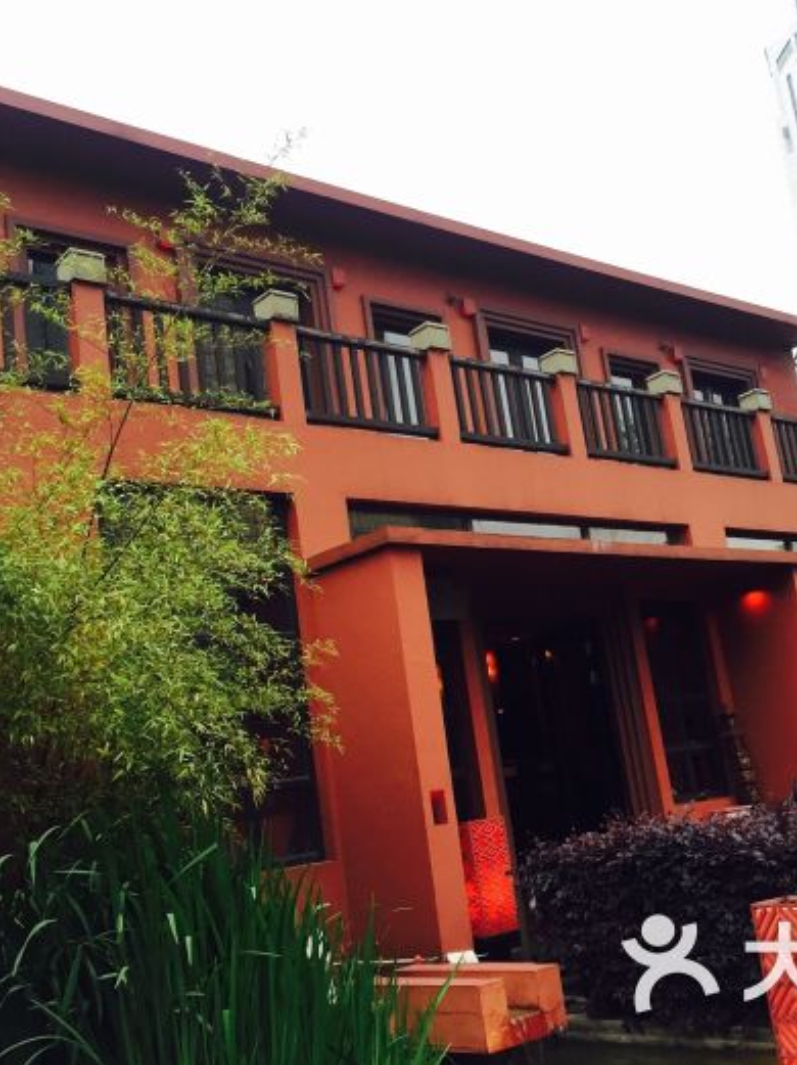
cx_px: 419
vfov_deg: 47.9
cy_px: 532
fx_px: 1199
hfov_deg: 36.8
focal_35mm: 39
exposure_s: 1/33
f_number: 2.2
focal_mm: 4.15
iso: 40
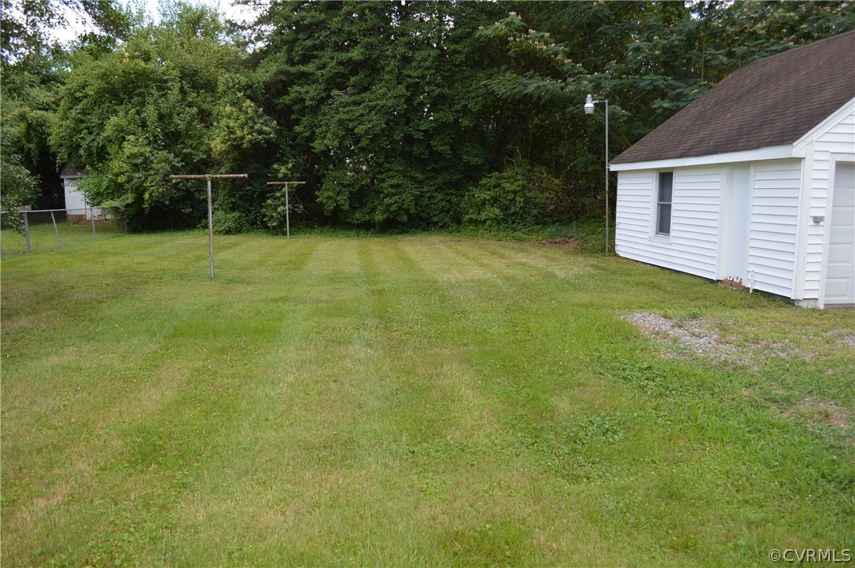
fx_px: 640
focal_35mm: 27
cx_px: 428
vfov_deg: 47.8
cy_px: 284
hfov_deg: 67.4
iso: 100
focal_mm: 18
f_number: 4
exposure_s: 1/160
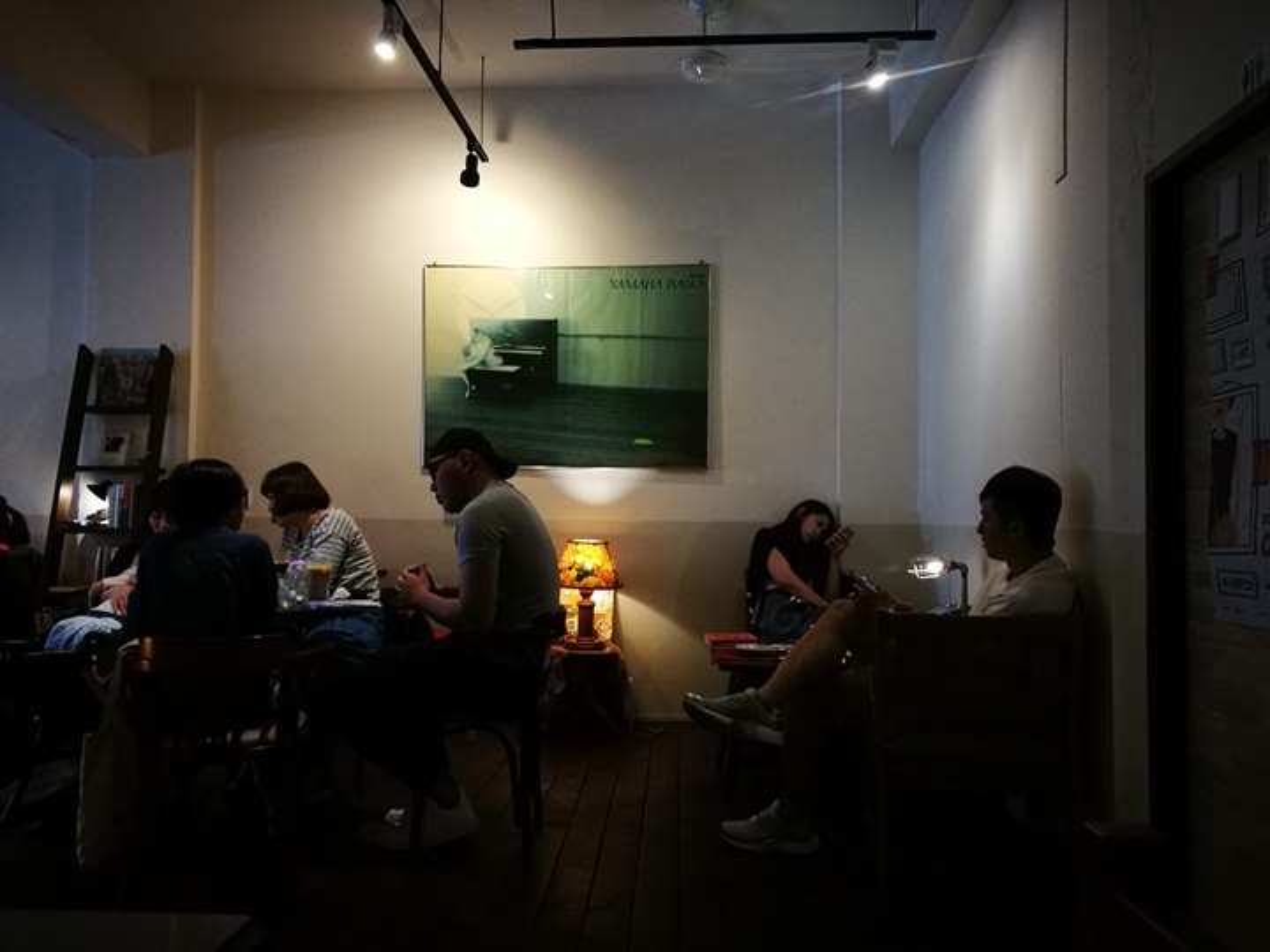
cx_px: 635
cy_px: 476
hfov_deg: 65.3
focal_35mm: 27
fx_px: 991
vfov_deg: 51.4
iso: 400
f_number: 2.2
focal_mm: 4.5
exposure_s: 1/24
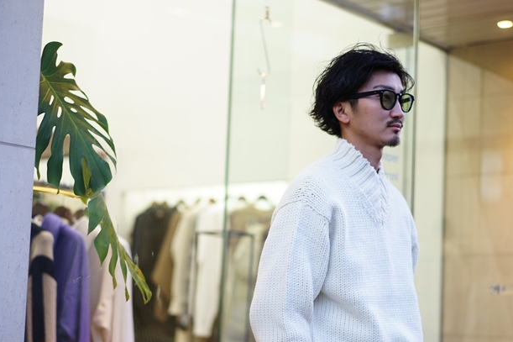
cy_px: 210
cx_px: 259
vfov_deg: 18.9
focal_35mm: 72
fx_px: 1026
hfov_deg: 28.1
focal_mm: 55
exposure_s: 1/60
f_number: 1.8
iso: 160
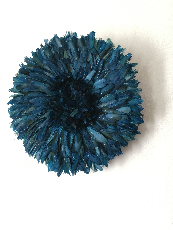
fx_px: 193
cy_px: 115
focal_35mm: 29
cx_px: 86
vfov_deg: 61.7
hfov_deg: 48.2
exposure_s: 1/33
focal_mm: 4.15
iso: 50
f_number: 2.2
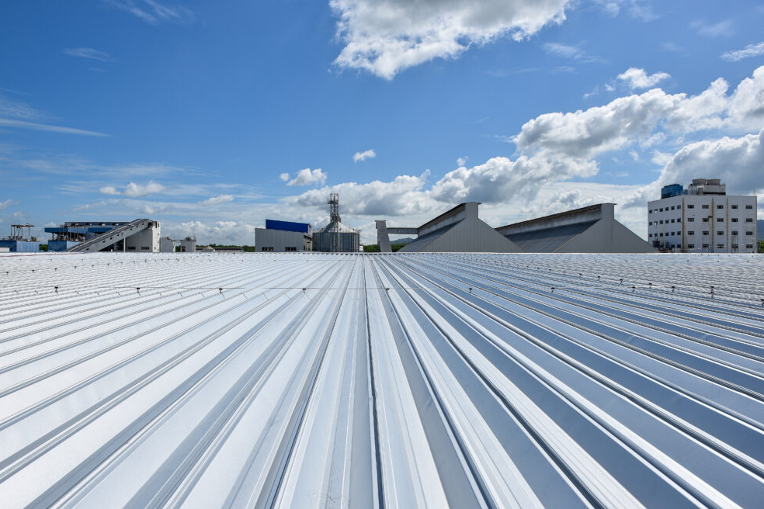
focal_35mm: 25
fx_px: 531
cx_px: 369
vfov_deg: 51.3
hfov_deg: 71.5
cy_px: 254
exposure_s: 1/800
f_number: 8
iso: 100
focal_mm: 24
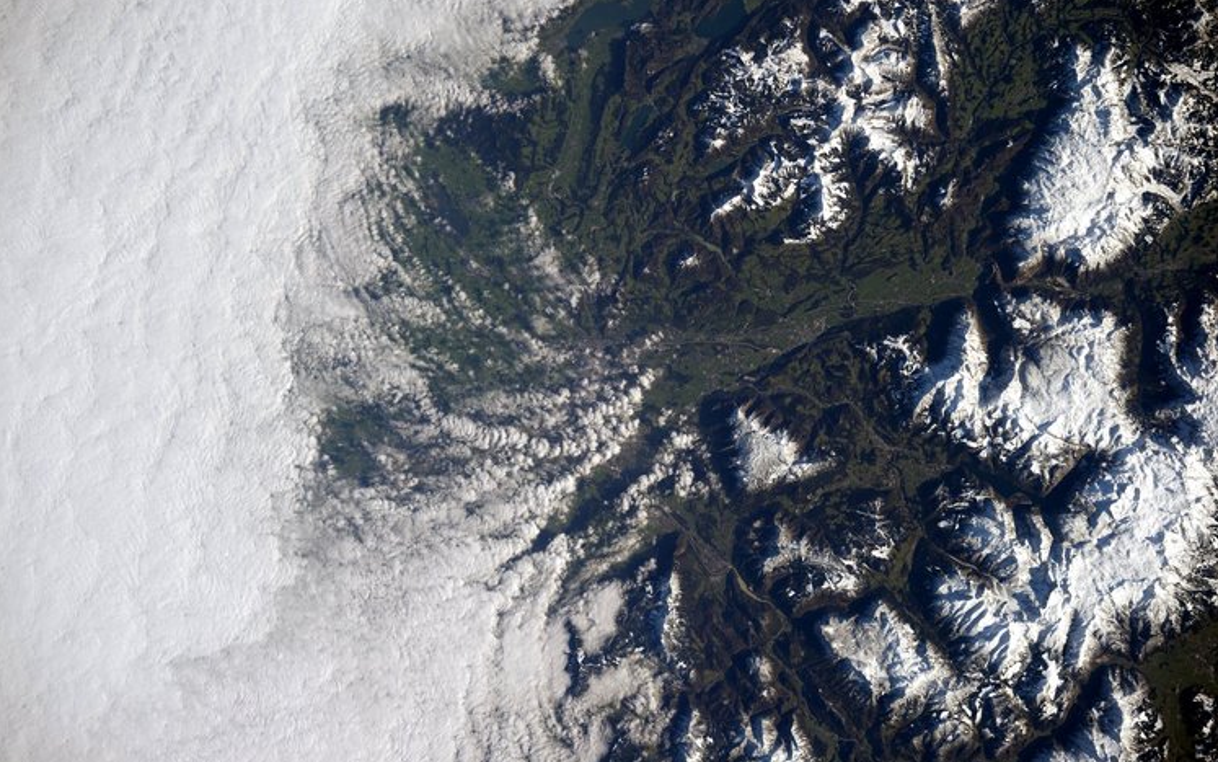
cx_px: 607
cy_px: 372
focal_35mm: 174
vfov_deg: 7.5
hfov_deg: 12.0
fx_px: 5776
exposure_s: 1/1250
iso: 200
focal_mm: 170
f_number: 6.3
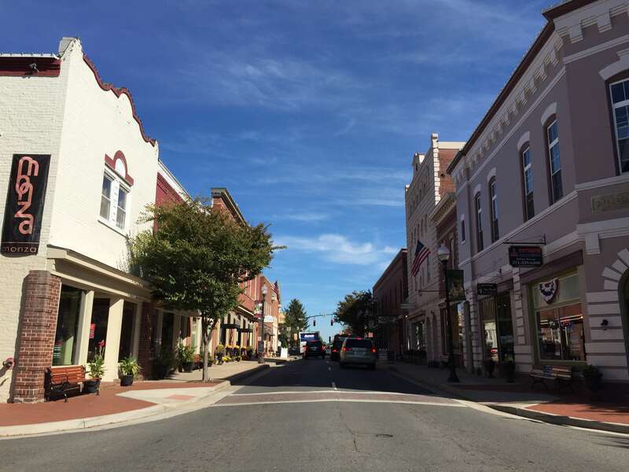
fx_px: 527
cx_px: 314
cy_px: 236
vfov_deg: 48.2
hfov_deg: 61.7
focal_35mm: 29
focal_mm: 4.15
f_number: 2.2
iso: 32
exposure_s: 1/2825
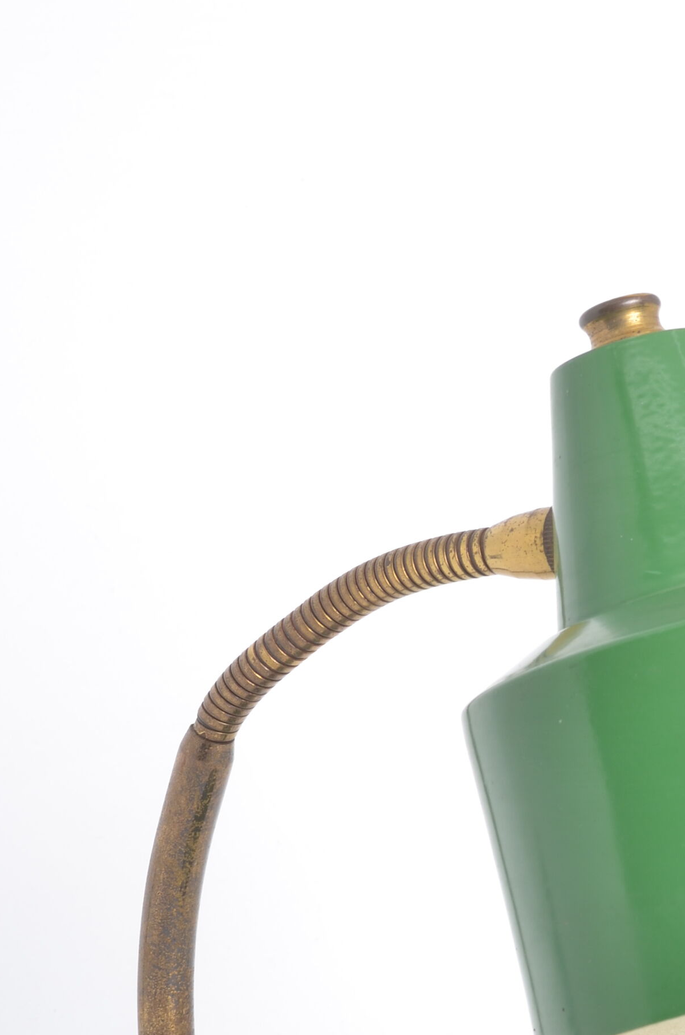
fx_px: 4387
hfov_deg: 8.9
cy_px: 917
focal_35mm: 153
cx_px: 593
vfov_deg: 13.3
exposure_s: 1/125
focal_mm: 50
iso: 100
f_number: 11
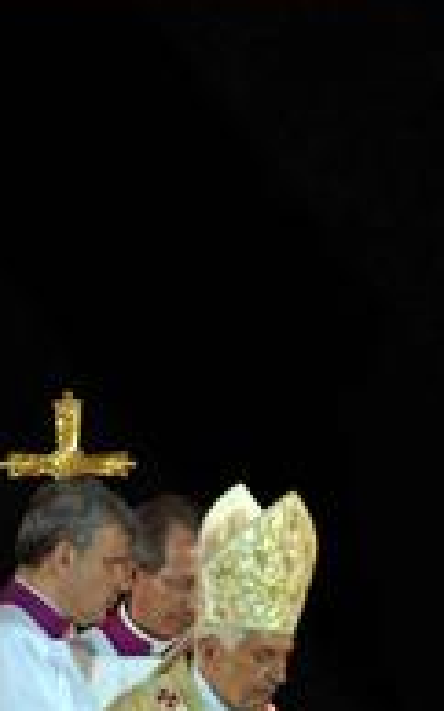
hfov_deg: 0.9
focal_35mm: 1421
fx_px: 27552
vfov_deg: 1.5
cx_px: 411
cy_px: 641
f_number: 2.8
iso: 1600
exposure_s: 1/200
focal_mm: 300
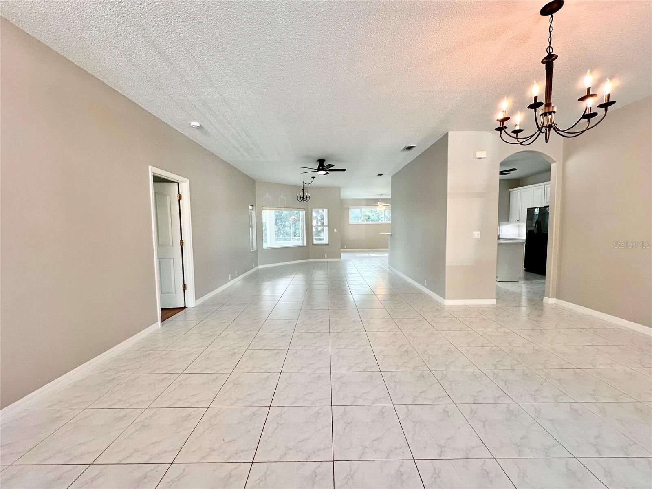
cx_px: 326
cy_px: 244
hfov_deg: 102.1
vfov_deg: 85.7
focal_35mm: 14
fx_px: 264
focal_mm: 2.22
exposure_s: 1/120
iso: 160
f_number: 2.2
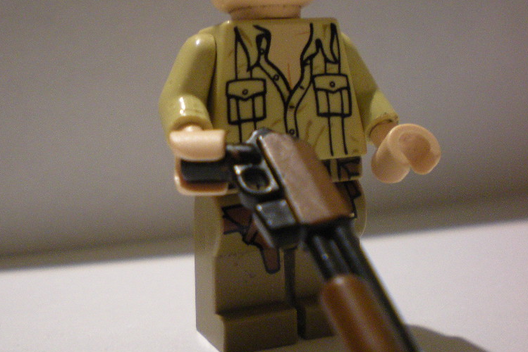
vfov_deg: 25.0
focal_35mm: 54
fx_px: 792
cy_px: 136
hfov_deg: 36.6
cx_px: 197
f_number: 3.1
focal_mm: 6.3
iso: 350
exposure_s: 1/8
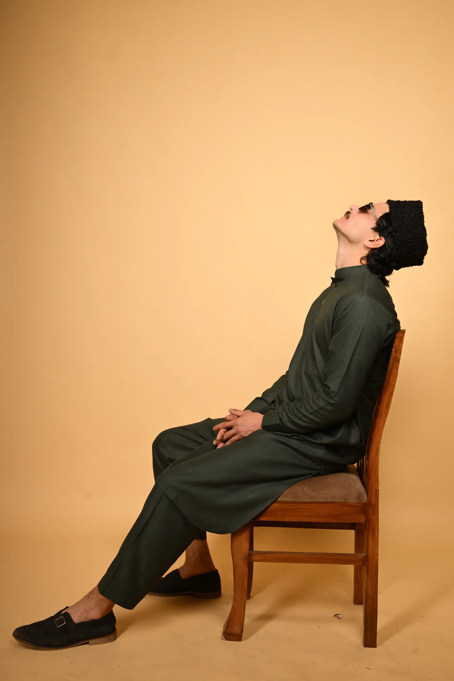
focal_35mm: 43
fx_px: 813
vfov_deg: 45.4
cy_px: 340
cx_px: 227
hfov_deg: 31.2
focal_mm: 43
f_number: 6.3
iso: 160
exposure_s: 1/200
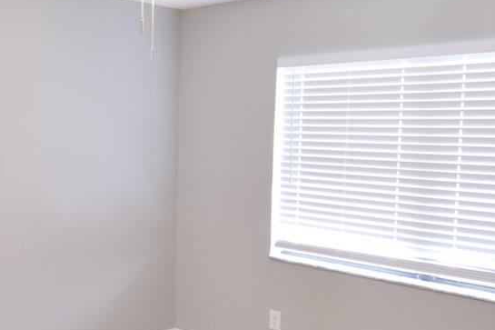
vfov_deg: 30.5
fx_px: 605
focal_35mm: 44
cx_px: 99
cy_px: 166
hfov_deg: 42.5
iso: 800
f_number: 3.5
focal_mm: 10
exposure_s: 1/30
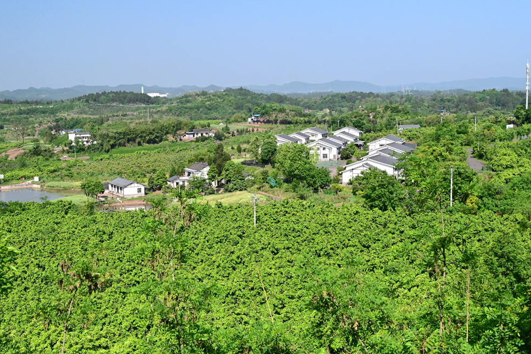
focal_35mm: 48
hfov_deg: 41.1
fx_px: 708
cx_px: 259
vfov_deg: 28.1
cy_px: 193
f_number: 8
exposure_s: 1/6400
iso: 3200
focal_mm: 39
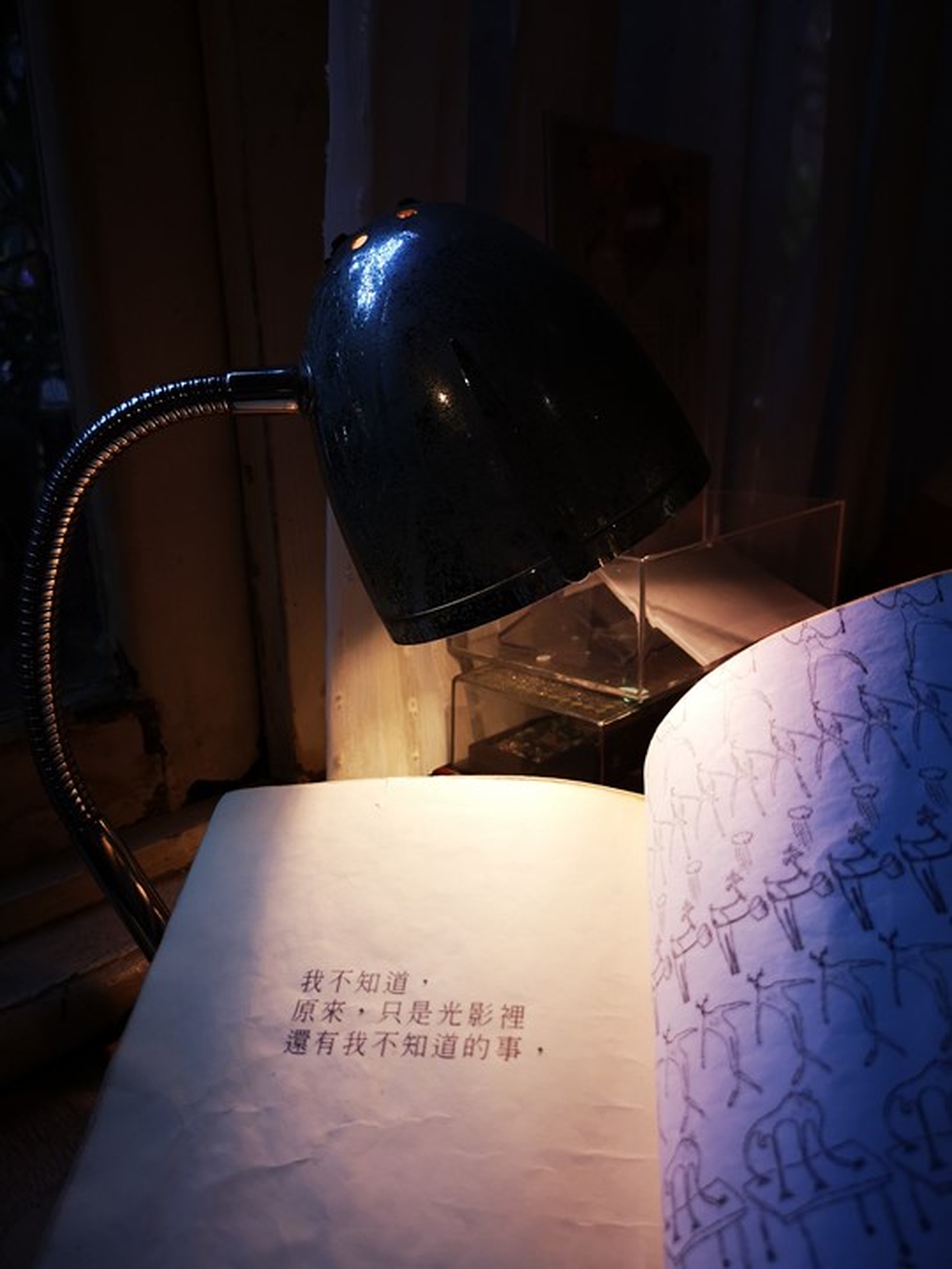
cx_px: 476
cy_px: 634
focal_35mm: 27
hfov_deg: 51.4
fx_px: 990
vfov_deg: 65.3
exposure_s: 1/60
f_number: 1.8
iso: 125
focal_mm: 3.95
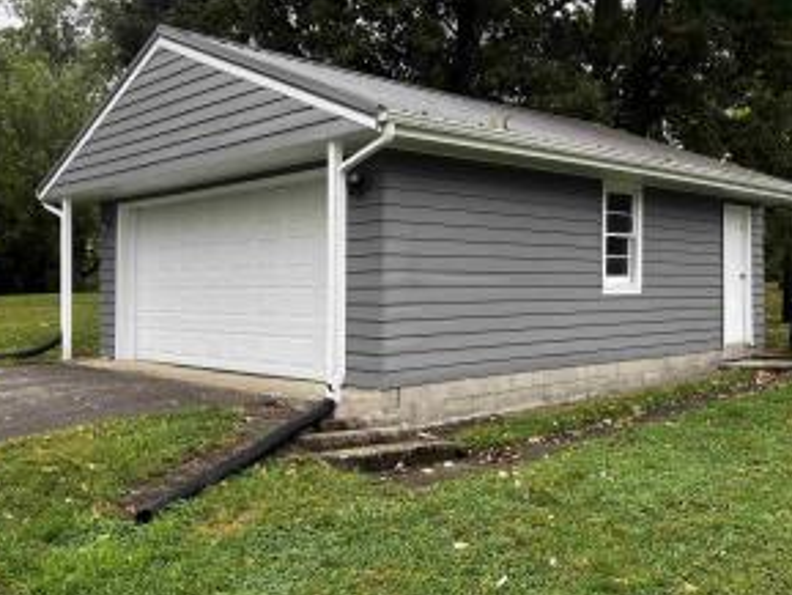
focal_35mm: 36
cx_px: 422
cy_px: 277
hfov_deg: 51.3
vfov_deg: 39.7
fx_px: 824
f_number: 1.6
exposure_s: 1/164
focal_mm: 5.1
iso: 40
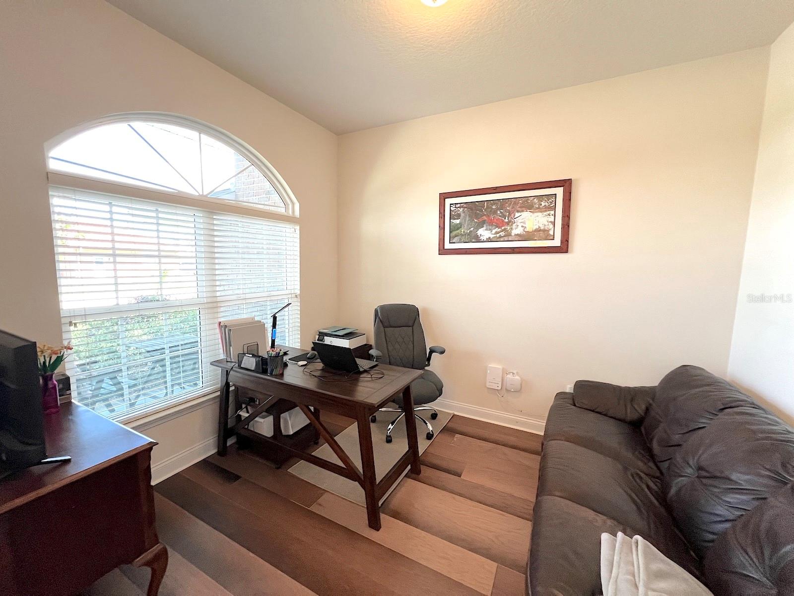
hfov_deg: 106.2
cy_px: 298
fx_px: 298
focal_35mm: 13
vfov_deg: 89.9
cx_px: 397
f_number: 1.8
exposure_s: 1/120
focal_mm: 1.57
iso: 200
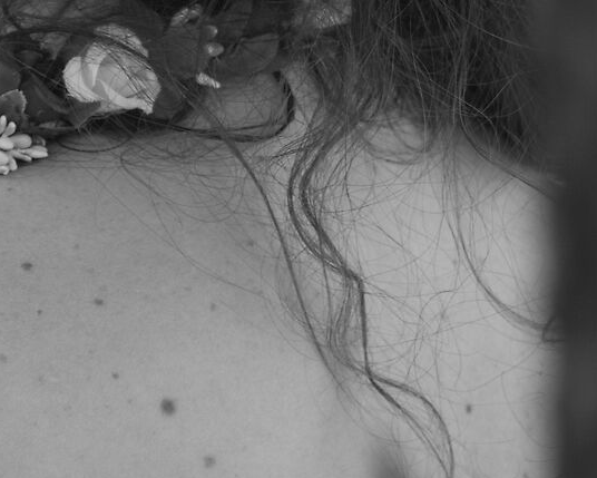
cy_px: 205
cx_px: -248
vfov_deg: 9.1
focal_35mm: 170
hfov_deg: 11.0
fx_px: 3006
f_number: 2.8
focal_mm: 27
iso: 200
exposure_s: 1/400
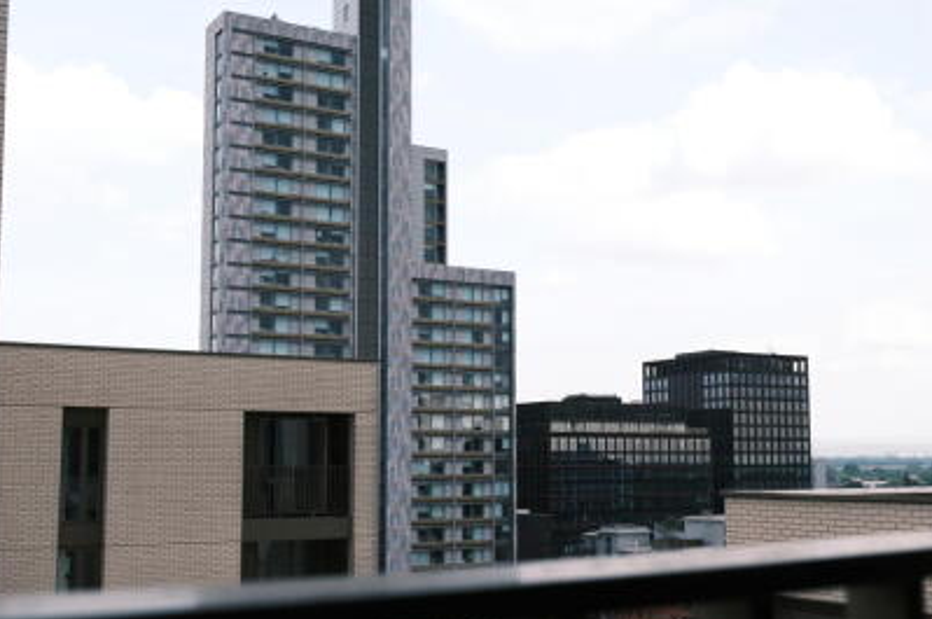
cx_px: 498
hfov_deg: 45.5
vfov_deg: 31.1
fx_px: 1112
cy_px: 331
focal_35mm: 43
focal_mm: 24.2
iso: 125
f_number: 5
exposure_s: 1/210
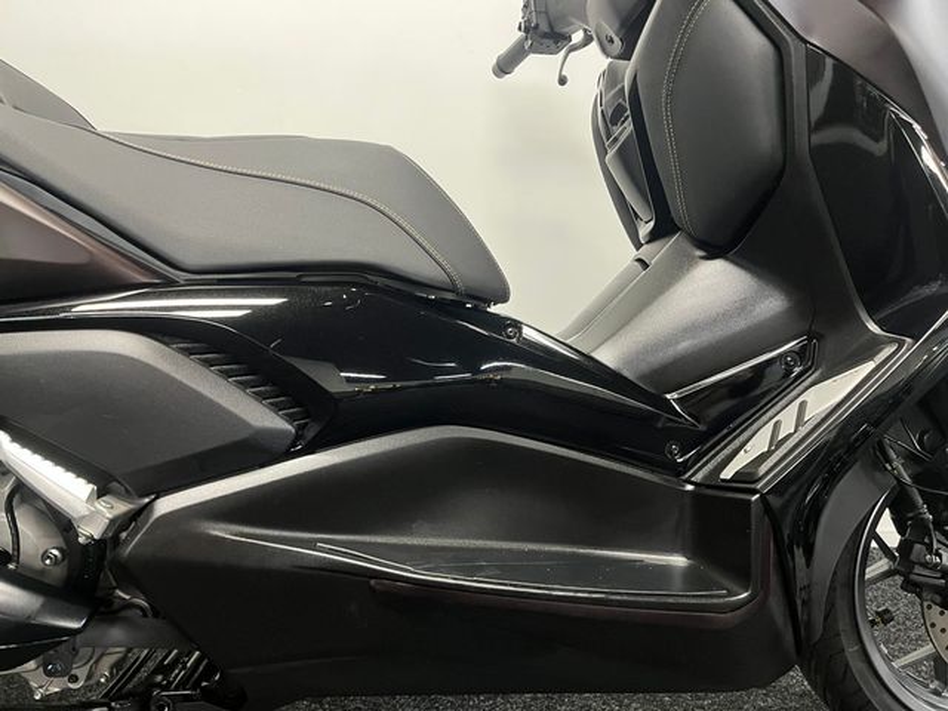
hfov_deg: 67.3
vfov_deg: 53.1
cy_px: 356
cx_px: 474
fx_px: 712
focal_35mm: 26
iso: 320
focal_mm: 5.1
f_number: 1.6
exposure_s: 1/50
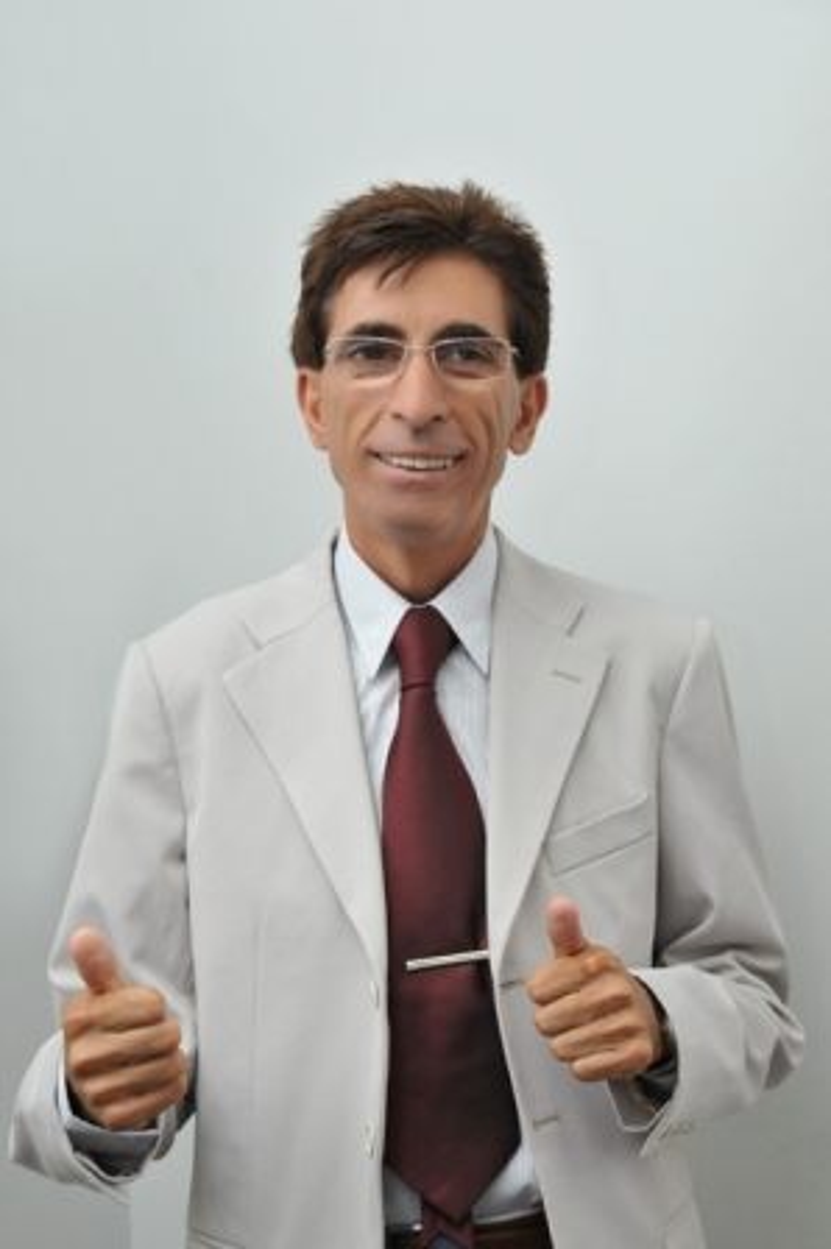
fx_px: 2497
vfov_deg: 28.1
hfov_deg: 18.9
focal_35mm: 72
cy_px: 624
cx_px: 416
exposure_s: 1/80
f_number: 7.1
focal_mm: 48
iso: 800
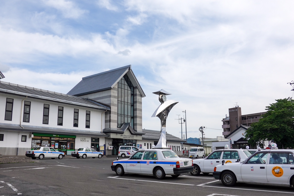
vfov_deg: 38.9
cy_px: 98
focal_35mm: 34
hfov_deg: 55.8
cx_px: 147
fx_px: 278
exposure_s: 1/640
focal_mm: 12.76
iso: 125
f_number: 5.6
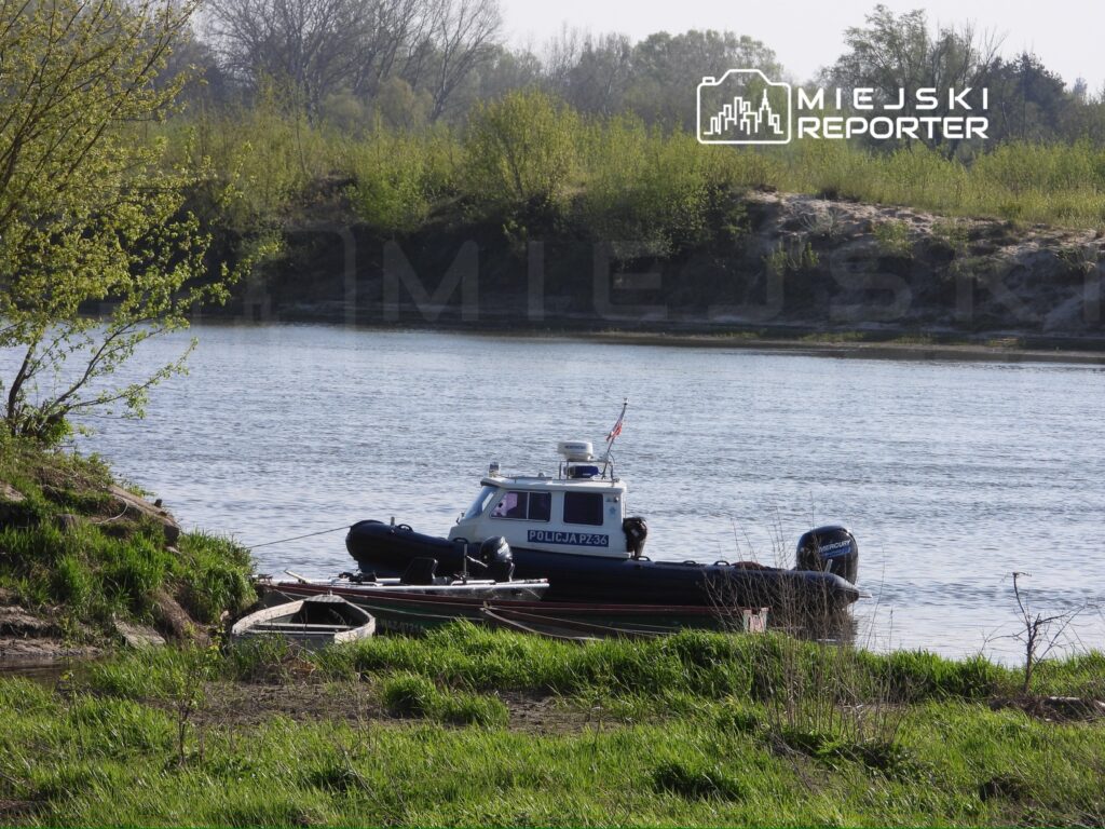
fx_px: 8140
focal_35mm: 255
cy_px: 414
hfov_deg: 7.8
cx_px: 552
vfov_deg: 5.8
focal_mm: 45.8
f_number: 4.5
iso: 100
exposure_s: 1/640
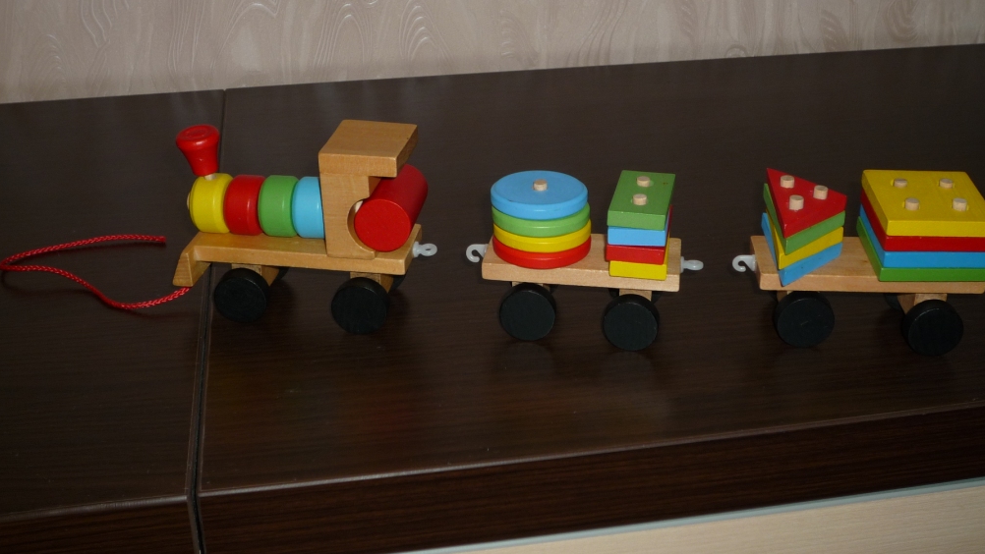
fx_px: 1280
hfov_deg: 42.1
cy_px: 183
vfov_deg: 24.3
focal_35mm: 49
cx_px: 502
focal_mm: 7.8
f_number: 4.3
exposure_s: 1/40
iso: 100
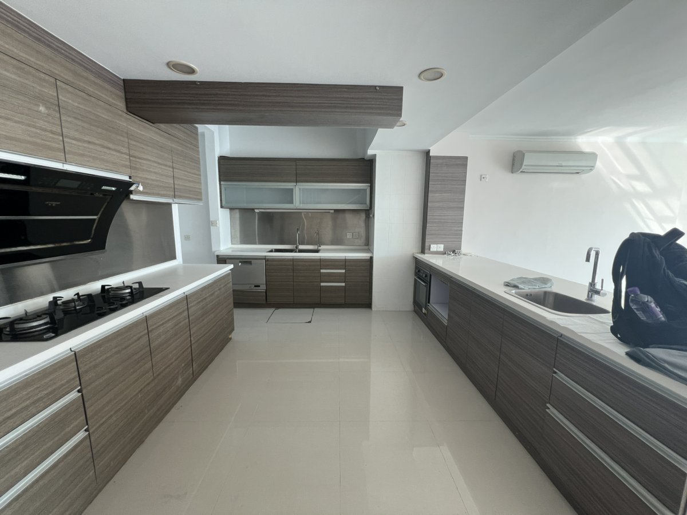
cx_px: 344
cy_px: 258
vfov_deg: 89.9
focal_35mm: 13
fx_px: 258
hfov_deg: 106.2
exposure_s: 1/99
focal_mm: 1.57
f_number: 1.8
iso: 80
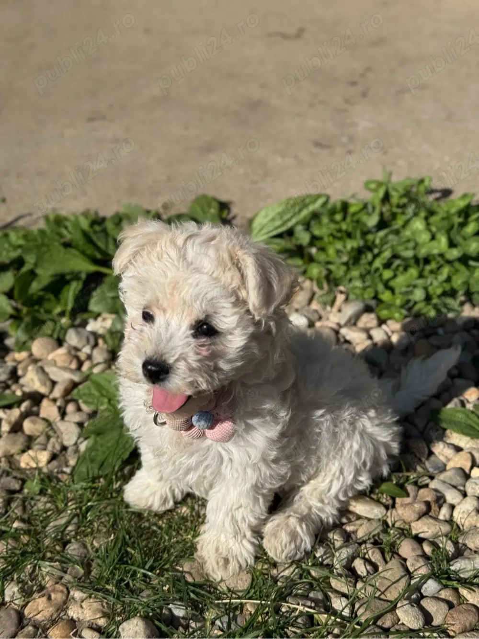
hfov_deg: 30.3
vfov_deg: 39.7
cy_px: 320
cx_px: 240
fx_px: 886
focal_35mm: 48
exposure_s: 1/7092
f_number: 1.78
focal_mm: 6.76
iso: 64
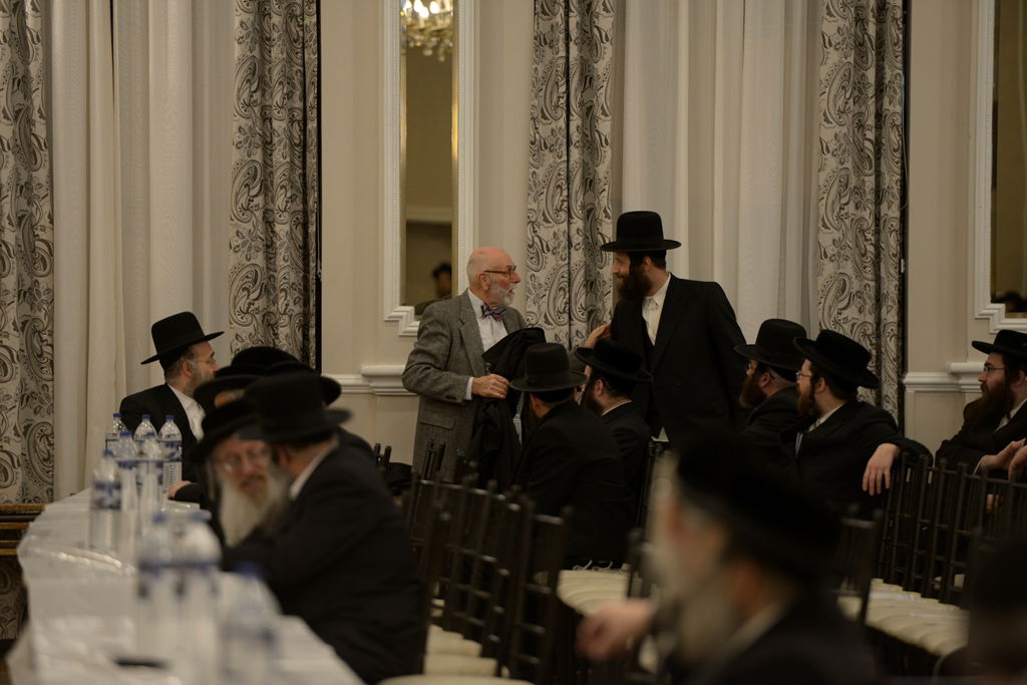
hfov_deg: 10.3
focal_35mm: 200
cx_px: 514
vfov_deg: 6.9
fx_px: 5706
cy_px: 342
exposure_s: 1/100
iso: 1000
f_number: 2.8
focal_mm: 200
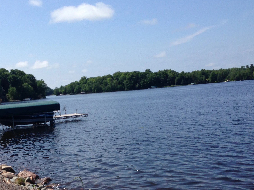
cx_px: 65
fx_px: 404
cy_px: 151
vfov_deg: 26.1
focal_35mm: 55
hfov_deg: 34.2
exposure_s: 1/1808
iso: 50
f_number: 2.4
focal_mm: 4.13
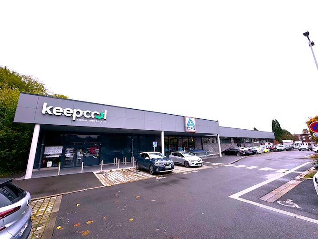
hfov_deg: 102.1
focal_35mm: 14
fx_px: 129
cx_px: 159
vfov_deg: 85.7
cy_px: 120
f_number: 2.2
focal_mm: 2.22
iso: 50
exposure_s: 1/1323
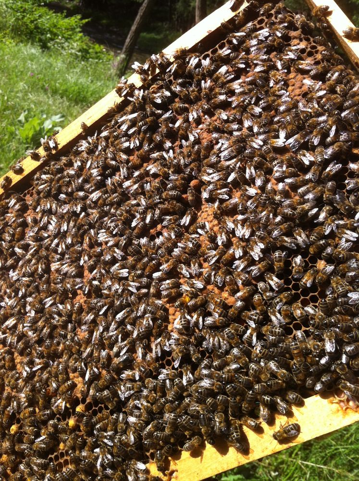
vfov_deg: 52.7
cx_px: 180
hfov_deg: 40.6
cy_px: 240
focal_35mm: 35
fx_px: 485
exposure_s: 1/529
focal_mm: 3.85
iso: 80
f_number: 2.8
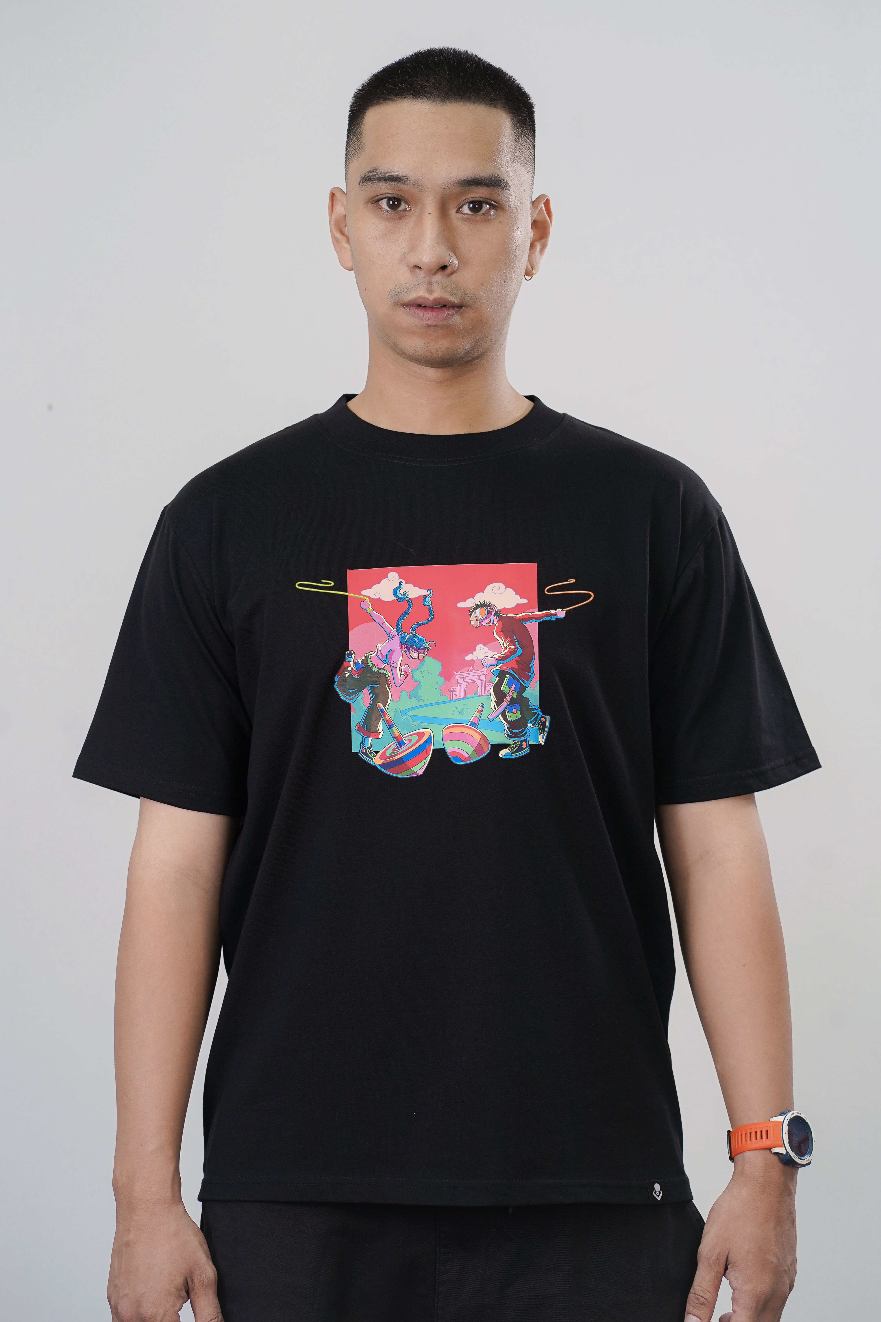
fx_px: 3120
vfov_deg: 23.9
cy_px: 661
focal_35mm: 85
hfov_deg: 16.1
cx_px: 440
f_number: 5
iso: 400
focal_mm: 85
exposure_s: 1/200
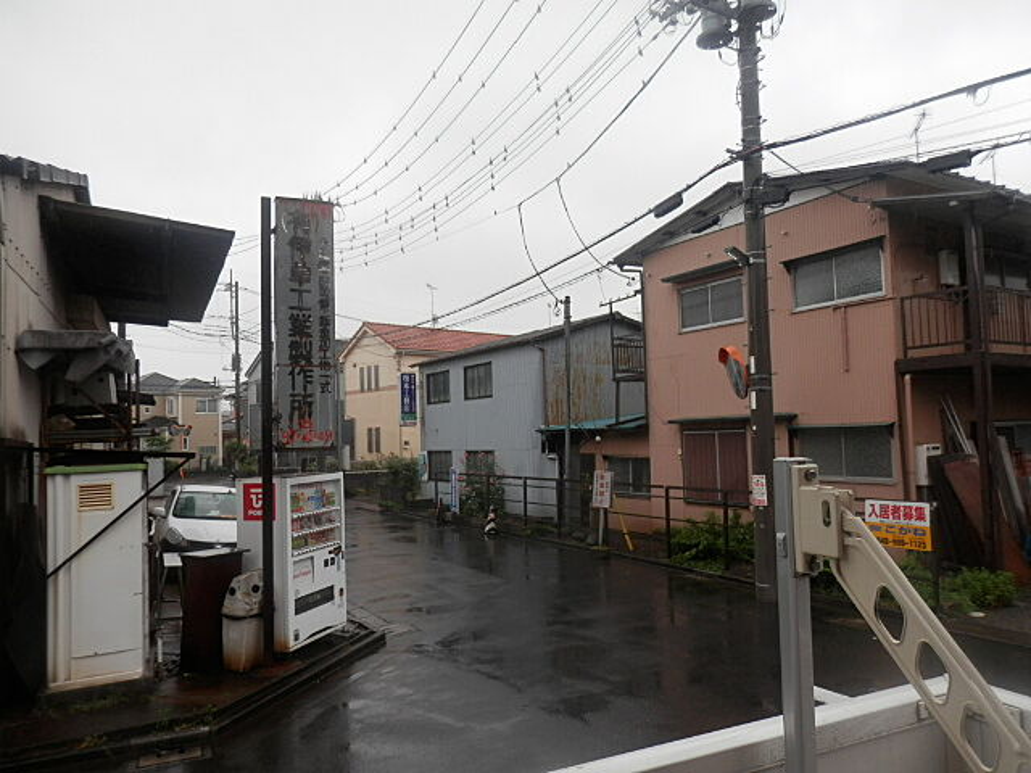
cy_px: 386
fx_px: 745
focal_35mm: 25
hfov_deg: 69.4
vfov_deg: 54.9
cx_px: 516
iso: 80
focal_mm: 4.5
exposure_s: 1/200
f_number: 3
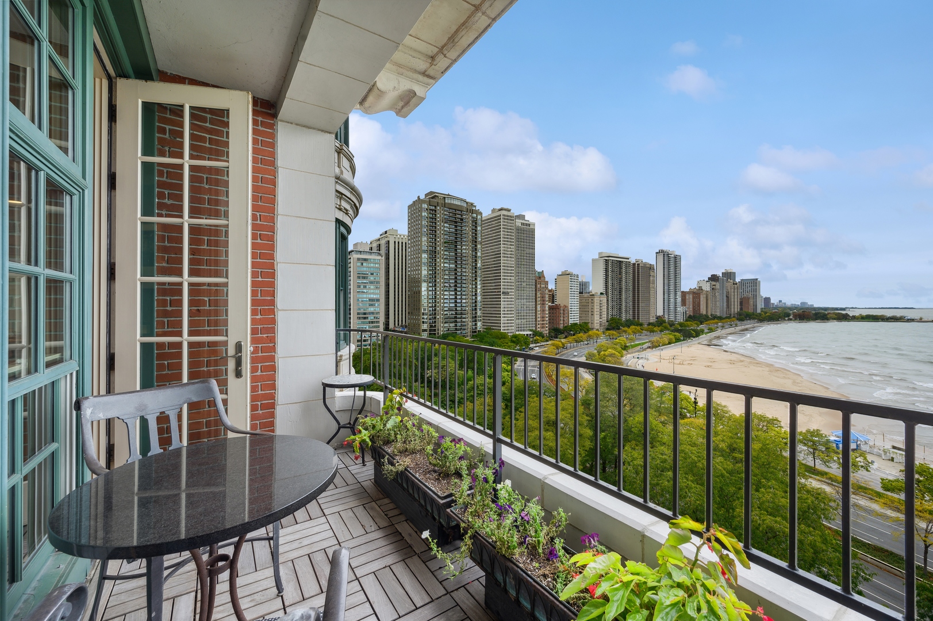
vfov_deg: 81.1
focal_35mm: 14
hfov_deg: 104.3
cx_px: 466
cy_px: 310
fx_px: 363
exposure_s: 1/20
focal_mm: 14
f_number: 10
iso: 100
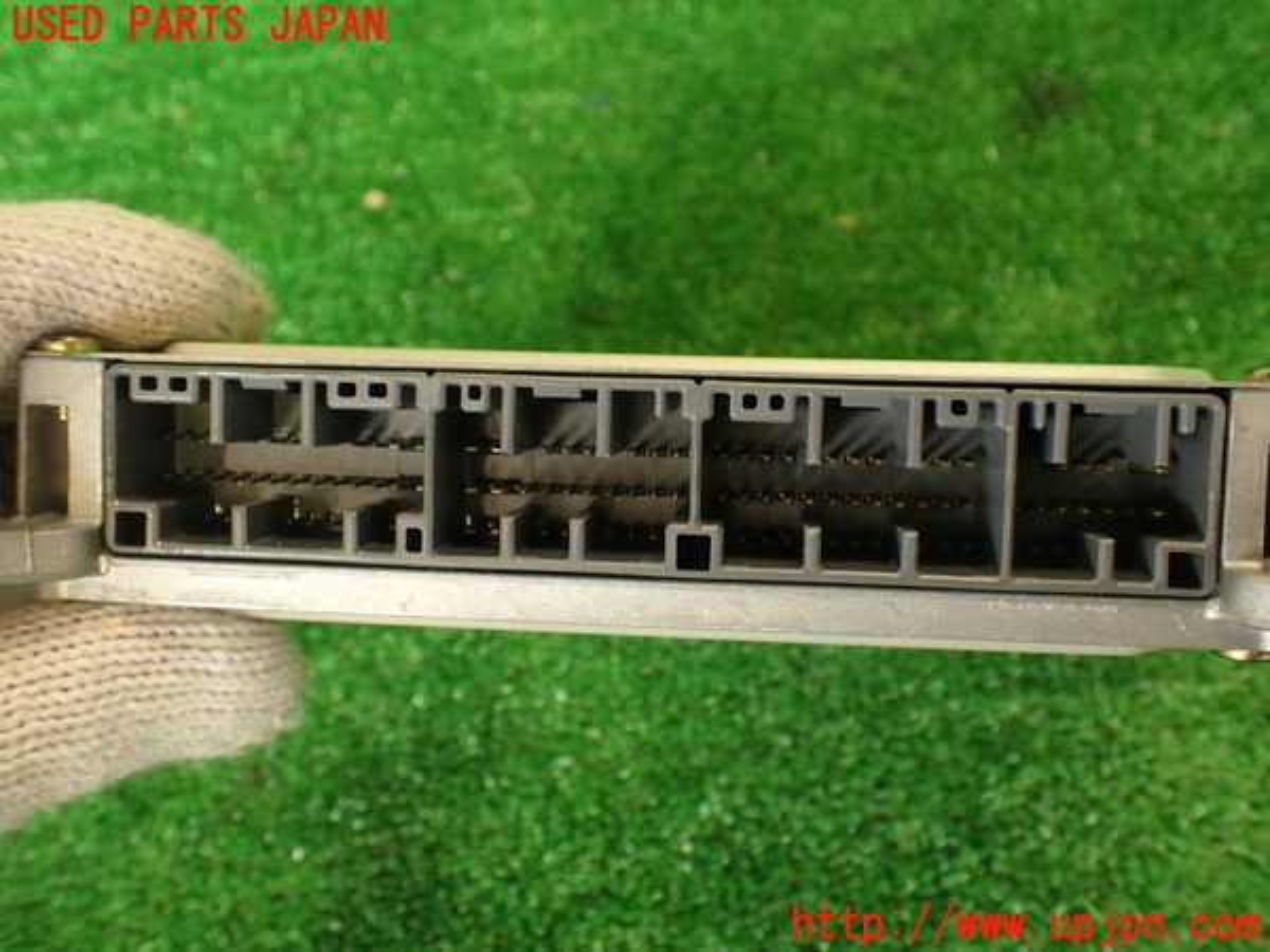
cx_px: 635
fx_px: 1174
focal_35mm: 32
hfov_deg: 56.8
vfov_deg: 44.2
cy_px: 476
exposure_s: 1/40
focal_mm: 5.79
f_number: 2.4
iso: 200
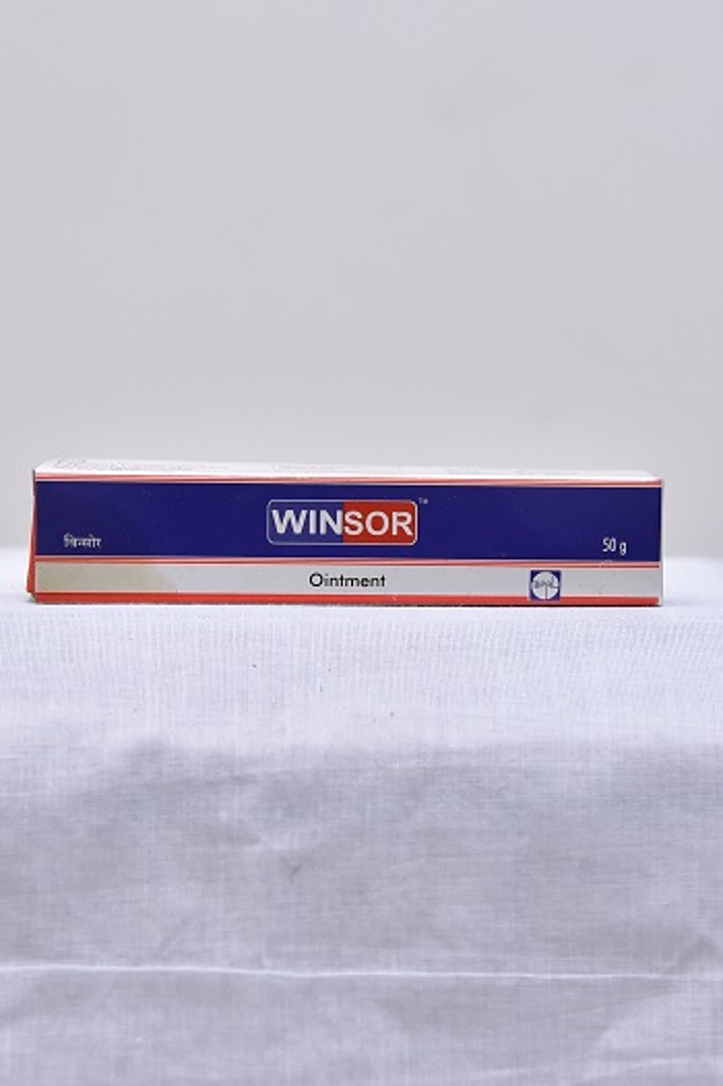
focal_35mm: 65
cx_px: 362
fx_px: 1961
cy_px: 543
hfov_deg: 20.9
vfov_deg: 31.0
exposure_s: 1/125
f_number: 4
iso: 1250
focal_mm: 65
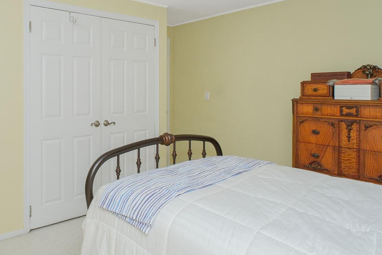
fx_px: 297
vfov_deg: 45.9
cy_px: 92
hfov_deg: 62.4
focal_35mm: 28
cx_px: 104
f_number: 8
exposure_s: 1/60
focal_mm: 10
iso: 640
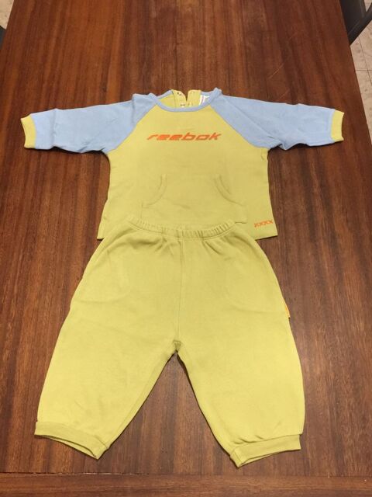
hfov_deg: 48.2
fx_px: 416
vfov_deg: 61.7
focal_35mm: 29
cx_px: 186
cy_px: 248
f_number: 2.2
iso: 125
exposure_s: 1/10
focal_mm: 4.15
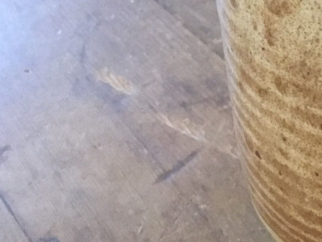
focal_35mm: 90
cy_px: -30
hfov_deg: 20.0
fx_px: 837
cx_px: 413
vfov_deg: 15.9
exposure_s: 1/17
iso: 320
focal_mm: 3.3
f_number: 2.4
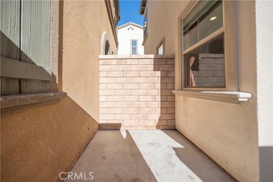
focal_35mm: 12
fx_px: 91
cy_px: 91
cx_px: 136
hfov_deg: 112.6
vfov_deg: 90.0
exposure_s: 1/1250
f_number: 4.5
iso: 160
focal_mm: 12
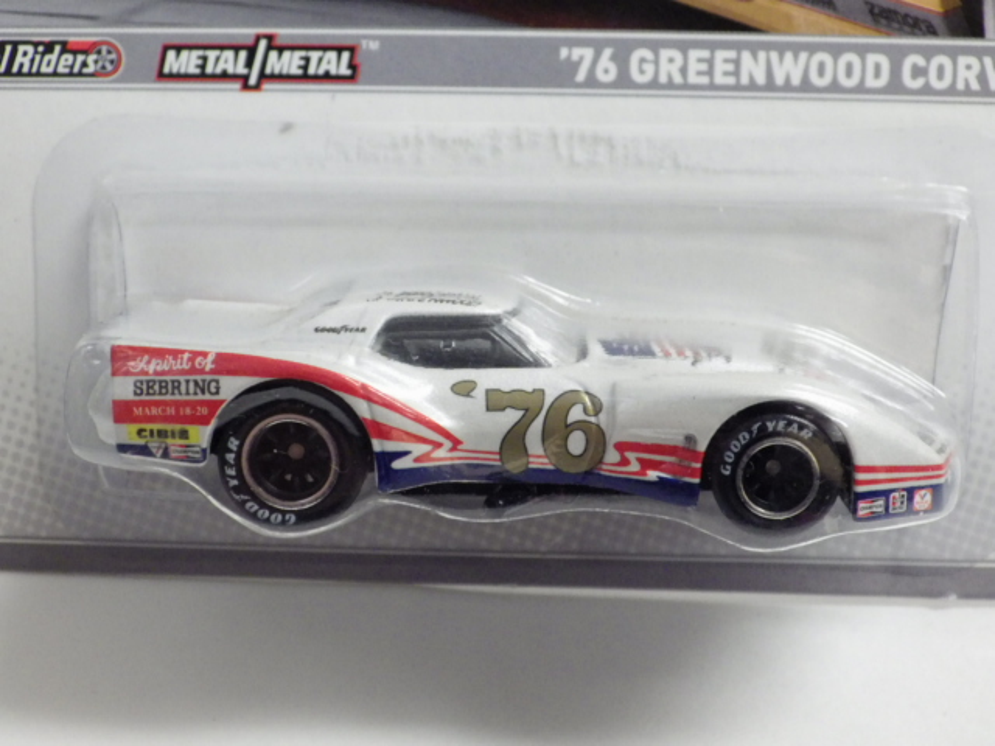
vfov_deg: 24.8
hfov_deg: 32.7
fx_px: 1696
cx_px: 498
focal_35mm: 59
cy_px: 373
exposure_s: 1/45
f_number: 4
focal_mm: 10.7
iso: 800
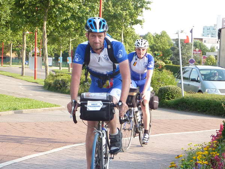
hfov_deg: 15.1
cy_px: 84
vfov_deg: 11.3
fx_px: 851
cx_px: 112
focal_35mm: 131
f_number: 4.1
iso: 200
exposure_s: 1/200
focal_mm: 11.9
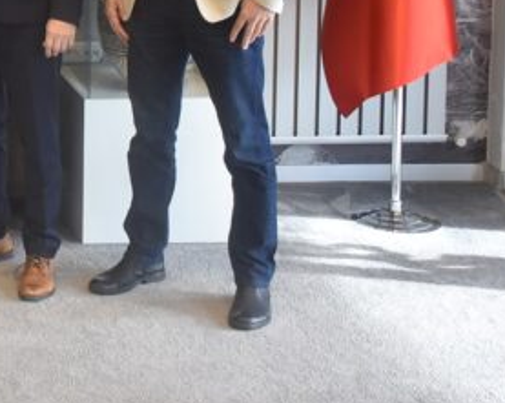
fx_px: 1553
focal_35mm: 104
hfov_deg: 16.4
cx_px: -317
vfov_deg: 14.3
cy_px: -100
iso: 800
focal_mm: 22
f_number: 5.6
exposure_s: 1/125
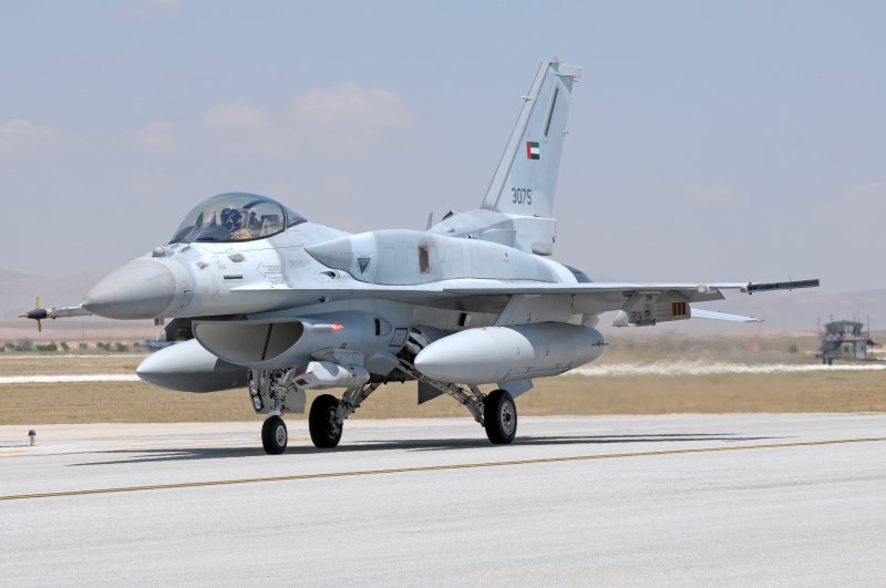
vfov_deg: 7.9
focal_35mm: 174
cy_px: 294
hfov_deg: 11.8
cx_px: 443
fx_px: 4276
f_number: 10
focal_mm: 116
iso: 200
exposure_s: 1/640
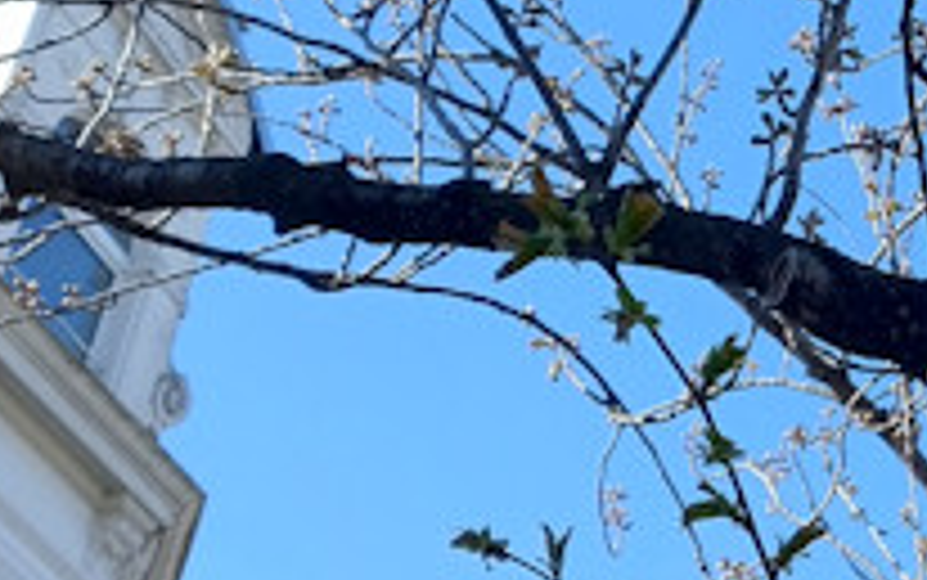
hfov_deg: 18.9
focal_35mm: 103
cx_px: 1174
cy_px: 292
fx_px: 2604
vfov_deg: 12.7
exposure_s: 1/260
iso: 100
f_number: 1.7
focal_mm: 4.71
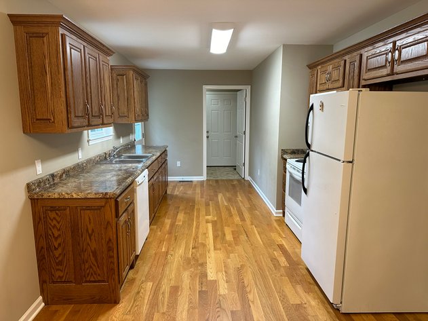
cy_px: 160
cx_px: 214
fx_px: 297
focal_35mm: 24
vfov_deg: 56.8
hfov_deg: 71.6
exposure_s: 1/120
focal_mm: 6.86
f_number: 1.78
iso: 200
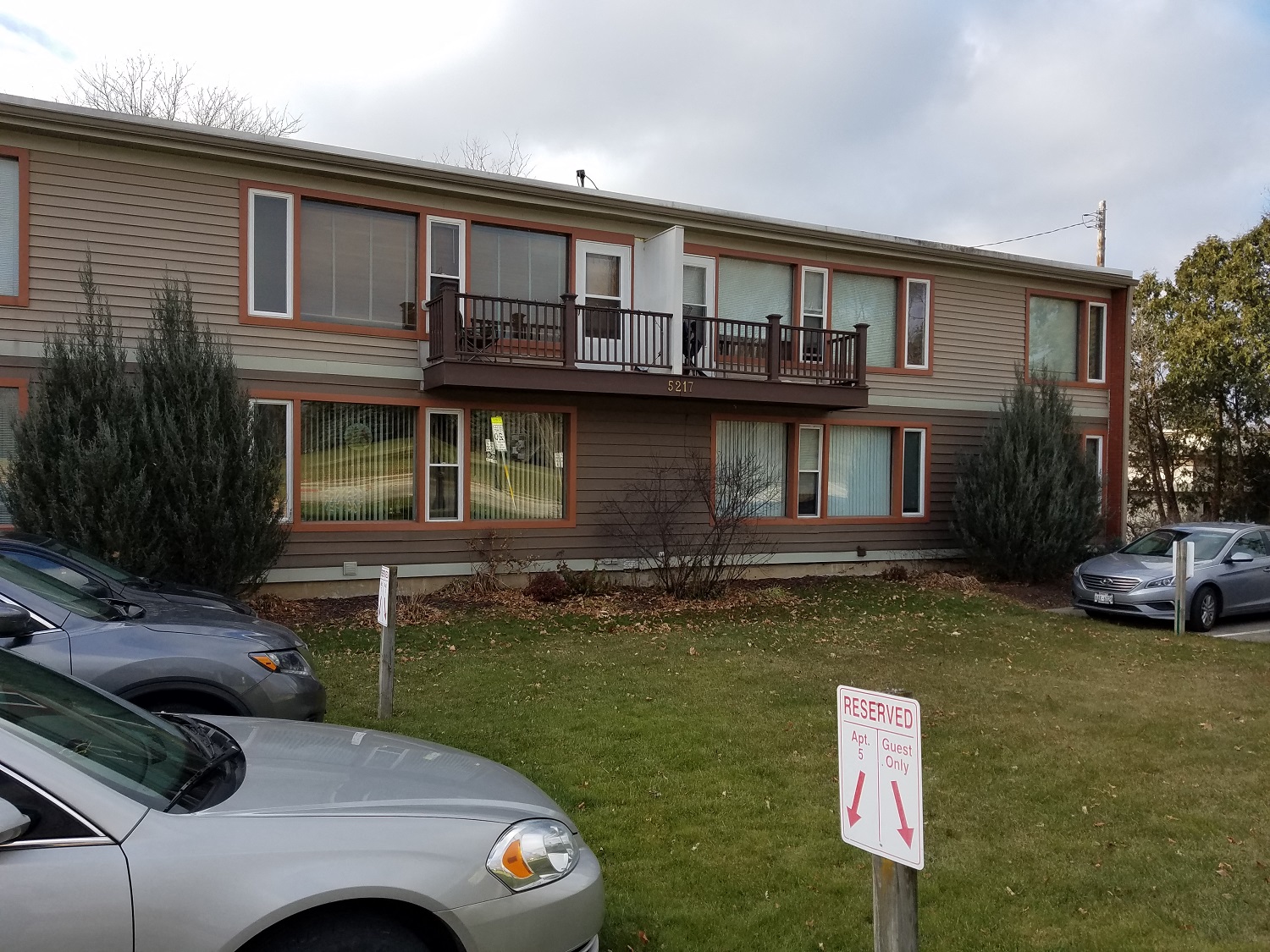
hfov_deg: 67.3
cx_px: 635
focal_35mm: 26
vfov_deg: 53.1
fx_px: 954
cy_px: 476
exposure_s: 1/992
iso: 50
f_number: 1.7
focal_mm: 4.2
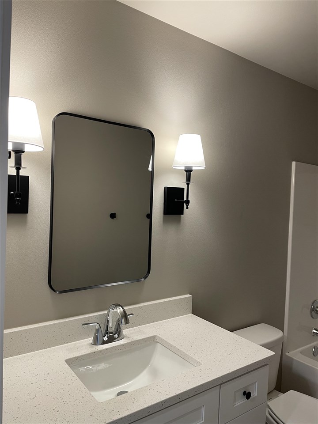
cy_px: 212
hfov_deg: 53.1
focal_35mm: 26
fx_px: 318
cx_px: 159
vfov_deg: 67.3
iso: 80
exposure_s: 1/60
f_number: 1.6
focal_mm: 4.2
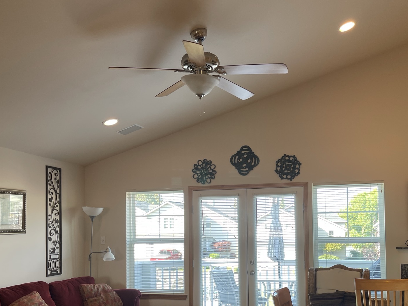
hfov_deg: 48.7
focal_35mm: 38
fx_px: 448
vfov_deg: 37.2
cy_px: 212
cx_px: 240
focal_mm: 5.1
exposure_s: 1/120
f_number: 1.6
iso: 80
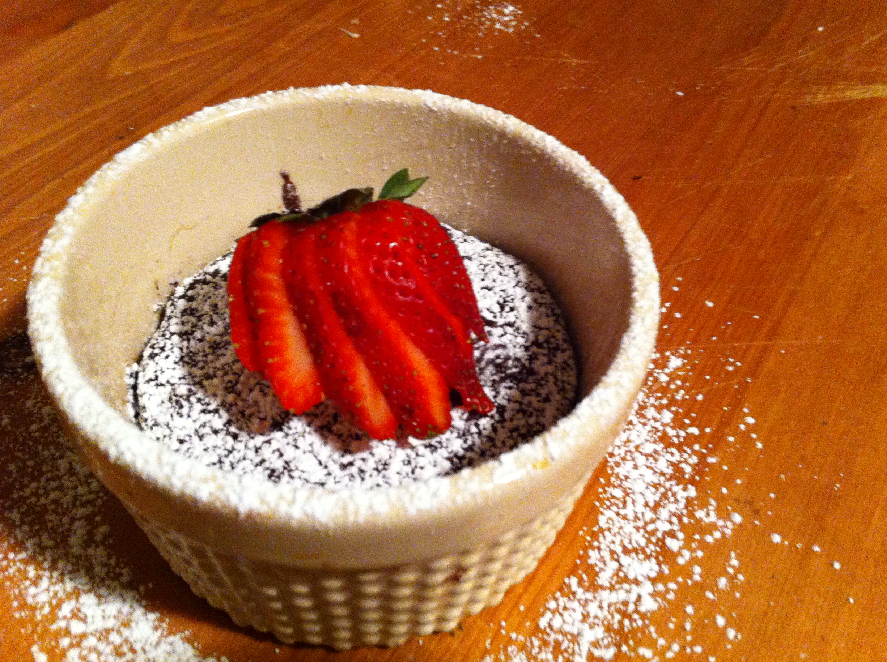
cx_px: 464
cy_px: 317
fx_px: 947
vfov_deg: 38.6
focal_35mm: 37
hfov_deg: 50.2
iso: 400
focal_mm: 3.85
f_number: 2.8
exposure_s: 1/15
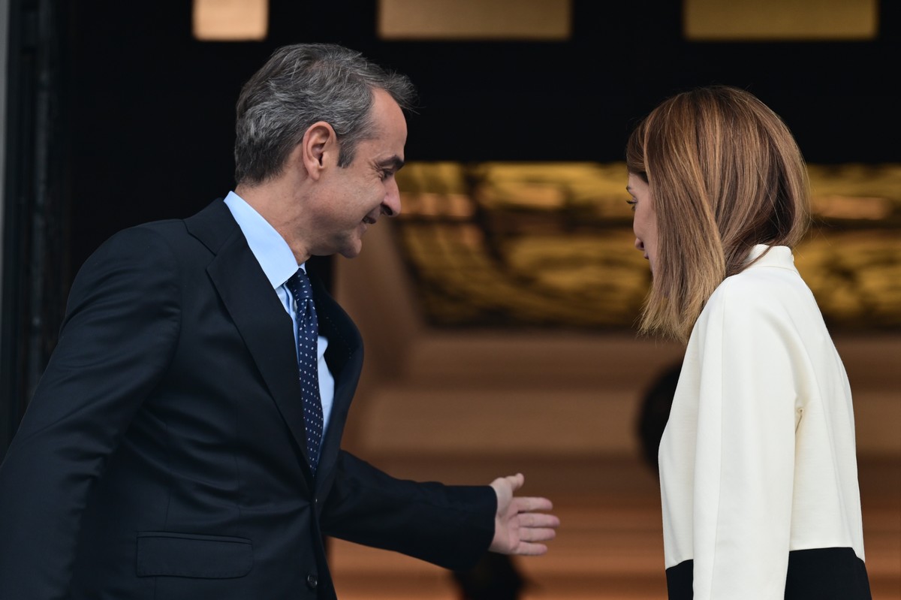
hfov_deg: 10.3
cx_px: 450
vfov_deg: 6.9
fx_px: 5003
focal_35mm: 200
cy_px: 300
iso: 400
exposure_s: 1/400
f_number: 5
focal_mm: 200
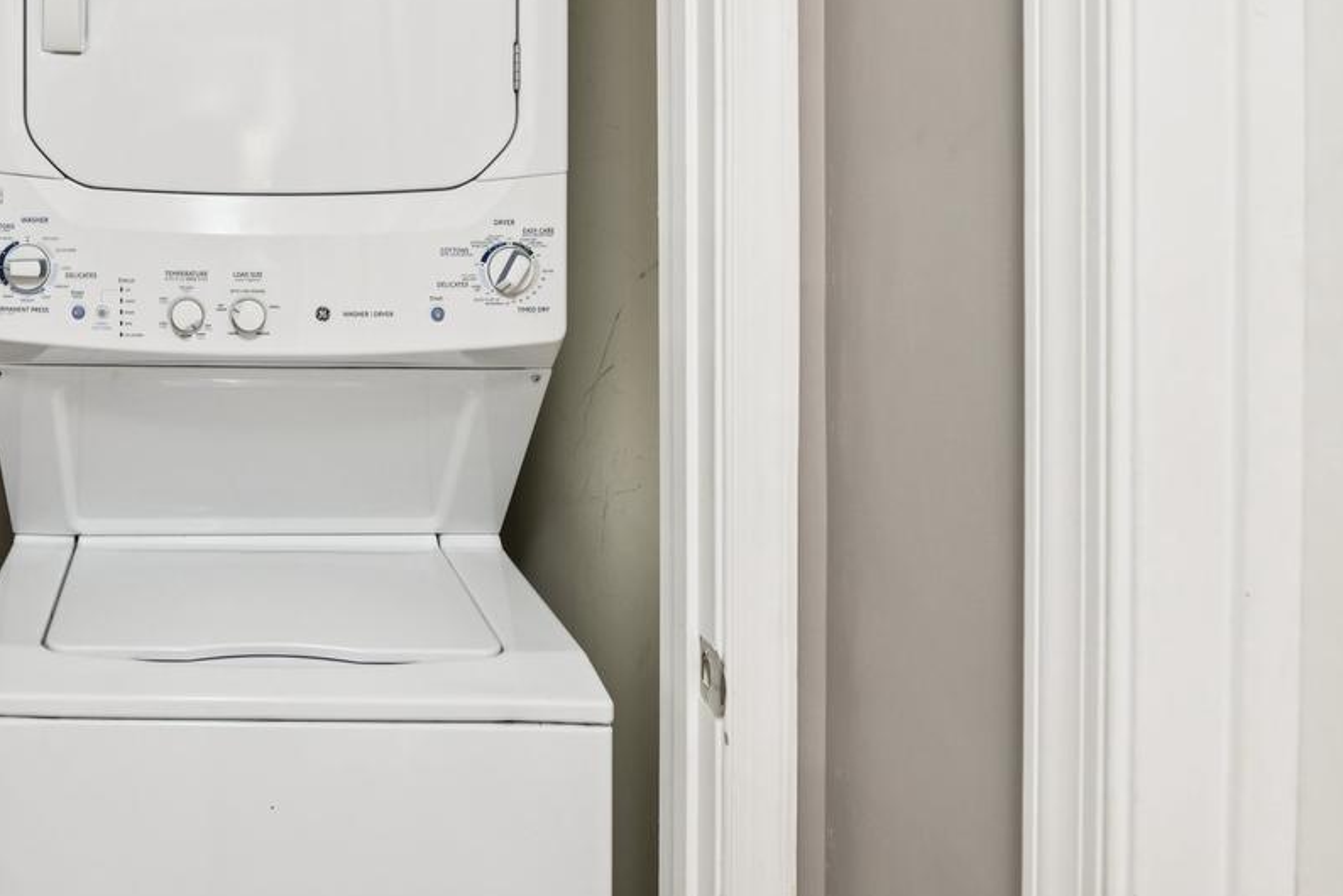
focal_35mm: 29
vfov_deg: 42.9
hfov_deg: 55.9
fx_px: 1082
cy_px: 178
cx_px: 159
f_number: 7.1
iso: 400
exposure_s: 1/6
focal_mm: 16
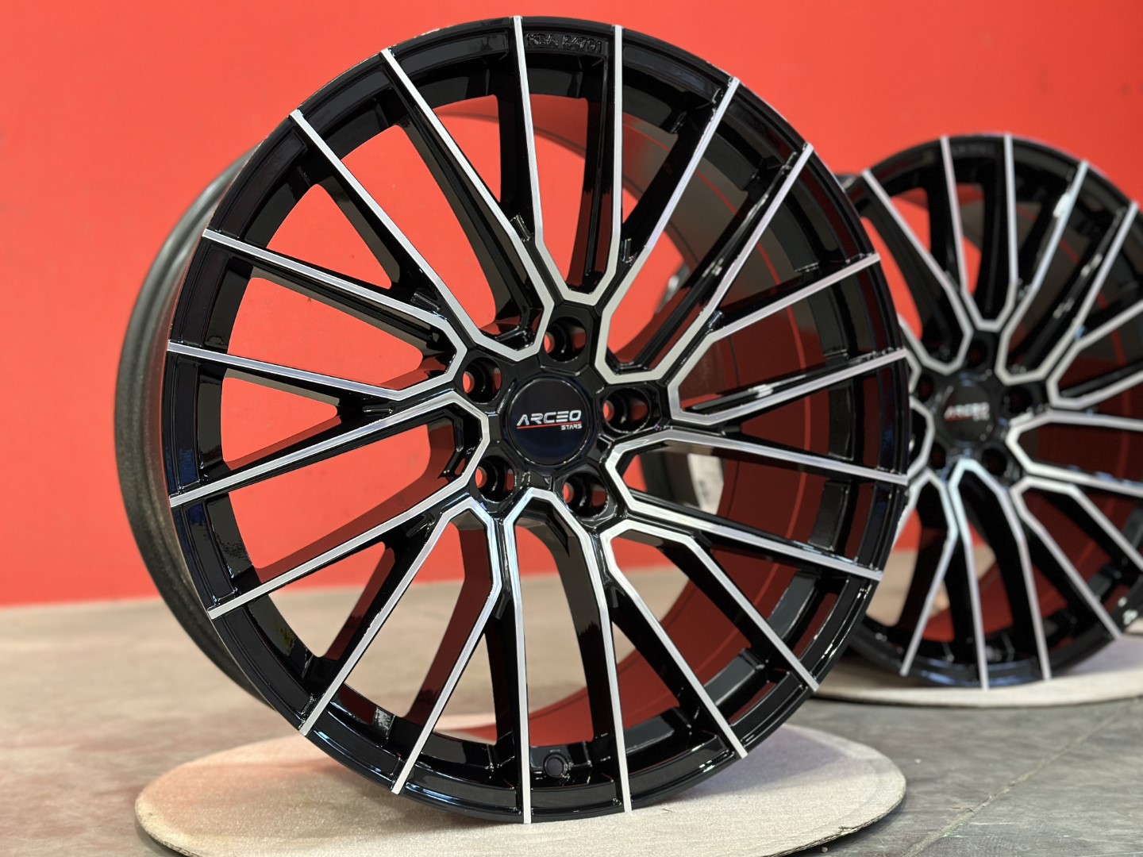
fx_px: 1585
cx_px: 572
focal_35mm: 48
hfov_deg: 39.7
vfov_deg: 30.3
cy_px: 428
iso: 200
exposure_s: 1/50
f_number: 1.78
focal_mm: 6.86
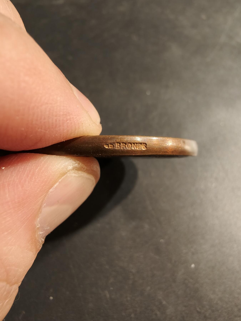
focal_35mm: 23
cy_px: 160
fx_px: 214
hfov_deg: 58.9
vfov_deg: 73.9
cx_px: 120
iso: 250
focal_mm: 2.32
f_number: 2
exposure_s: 1/69.9
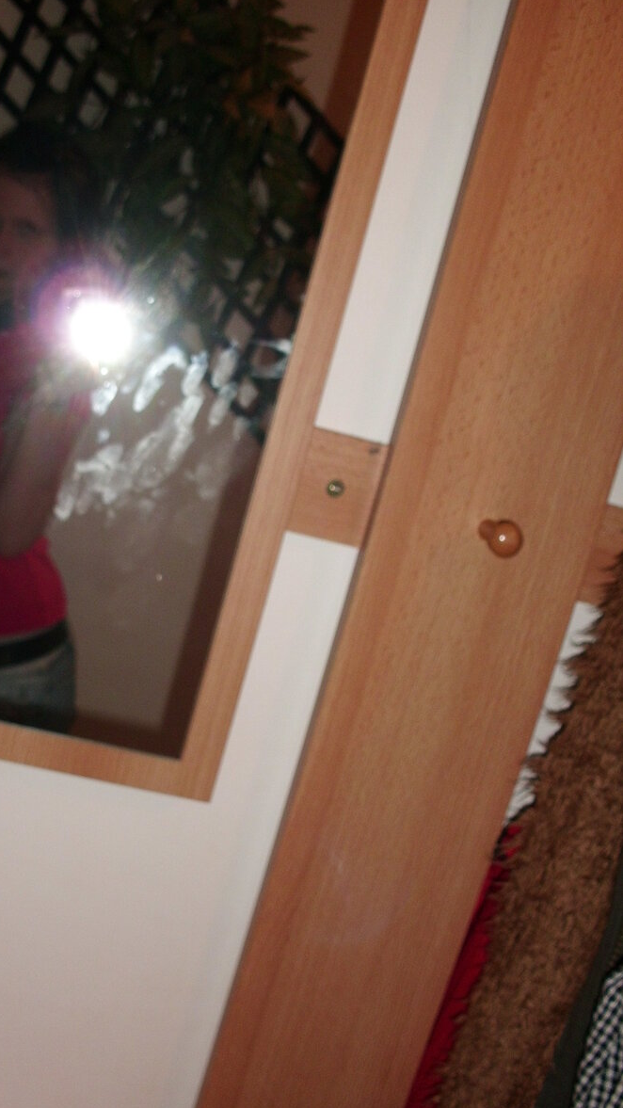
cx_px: 201
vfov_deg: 50.5
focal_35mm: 40
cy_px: 562
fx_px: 1175
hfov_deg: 29.5
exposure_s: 1/60
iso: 100
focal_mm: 6.3
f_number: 2.9
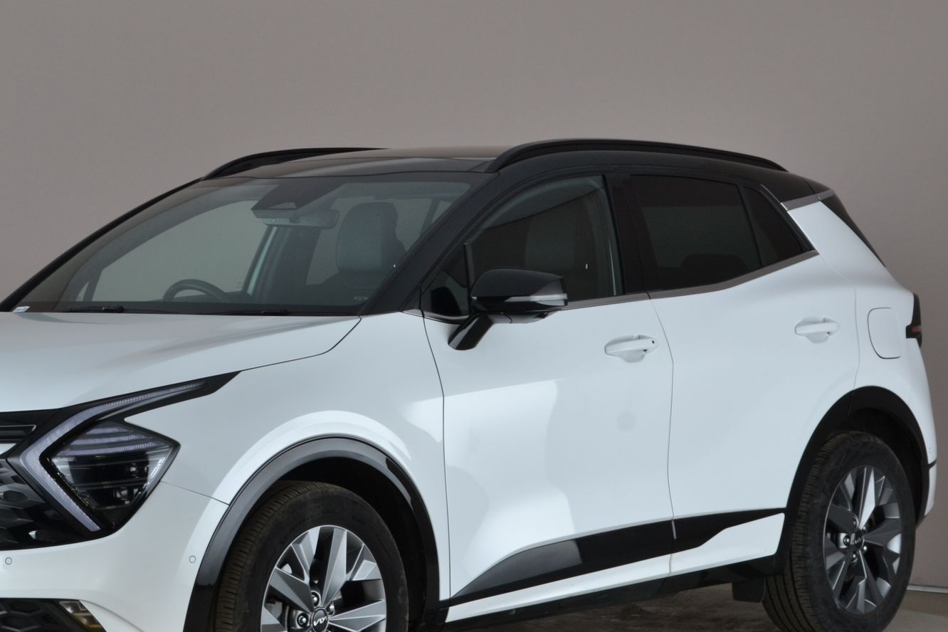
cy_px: 420
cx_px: 325
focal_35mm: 104
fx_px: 2732
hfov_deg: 19.6
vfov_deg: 13.2
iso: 250
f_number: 10
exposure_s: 1/8
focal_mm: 45
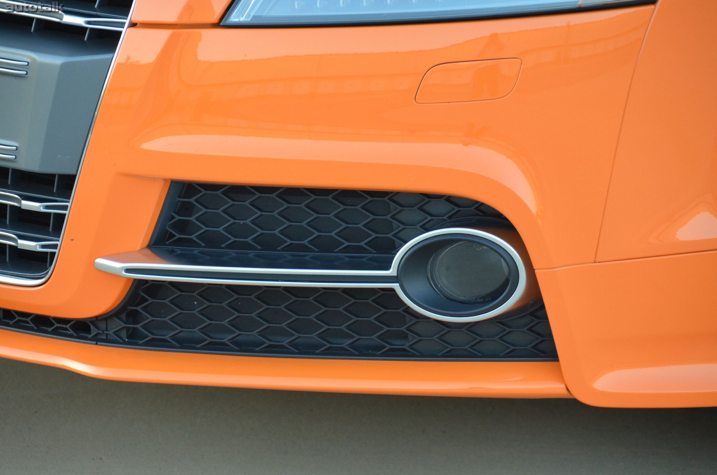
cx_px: 358
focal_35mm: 300
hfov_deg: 6.9
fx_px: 5963
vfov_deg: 4.6
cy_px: 238
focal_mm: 200
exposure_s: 1/200
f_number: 5.6
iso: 1600
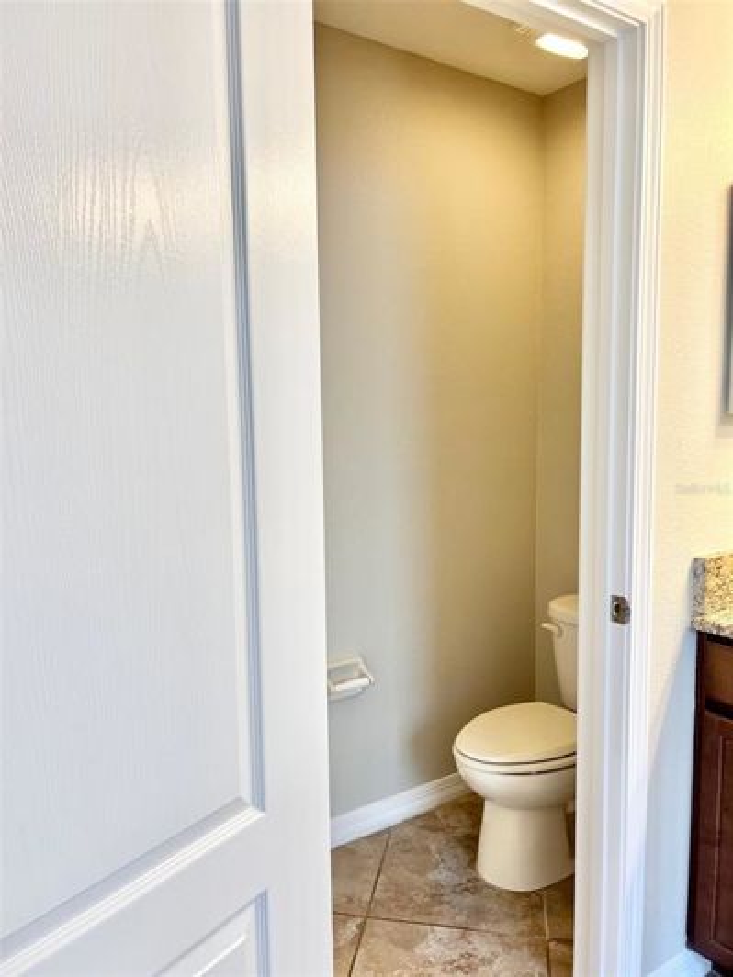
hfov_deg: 53.1
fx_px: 734
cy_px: 488
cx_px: 366
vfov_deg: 67.3
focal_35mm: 26
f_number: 1.5
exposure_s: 1/120
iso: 100
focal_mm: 5.7
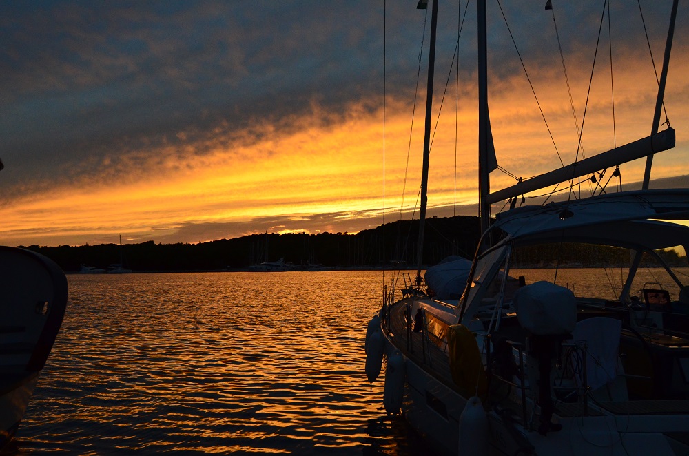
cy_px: 228
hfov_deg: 53.2
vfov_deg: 36.7
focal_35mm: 36
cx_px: 344
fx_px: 687
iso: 2000
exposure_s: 1/1000
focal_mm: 24
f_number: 6.3
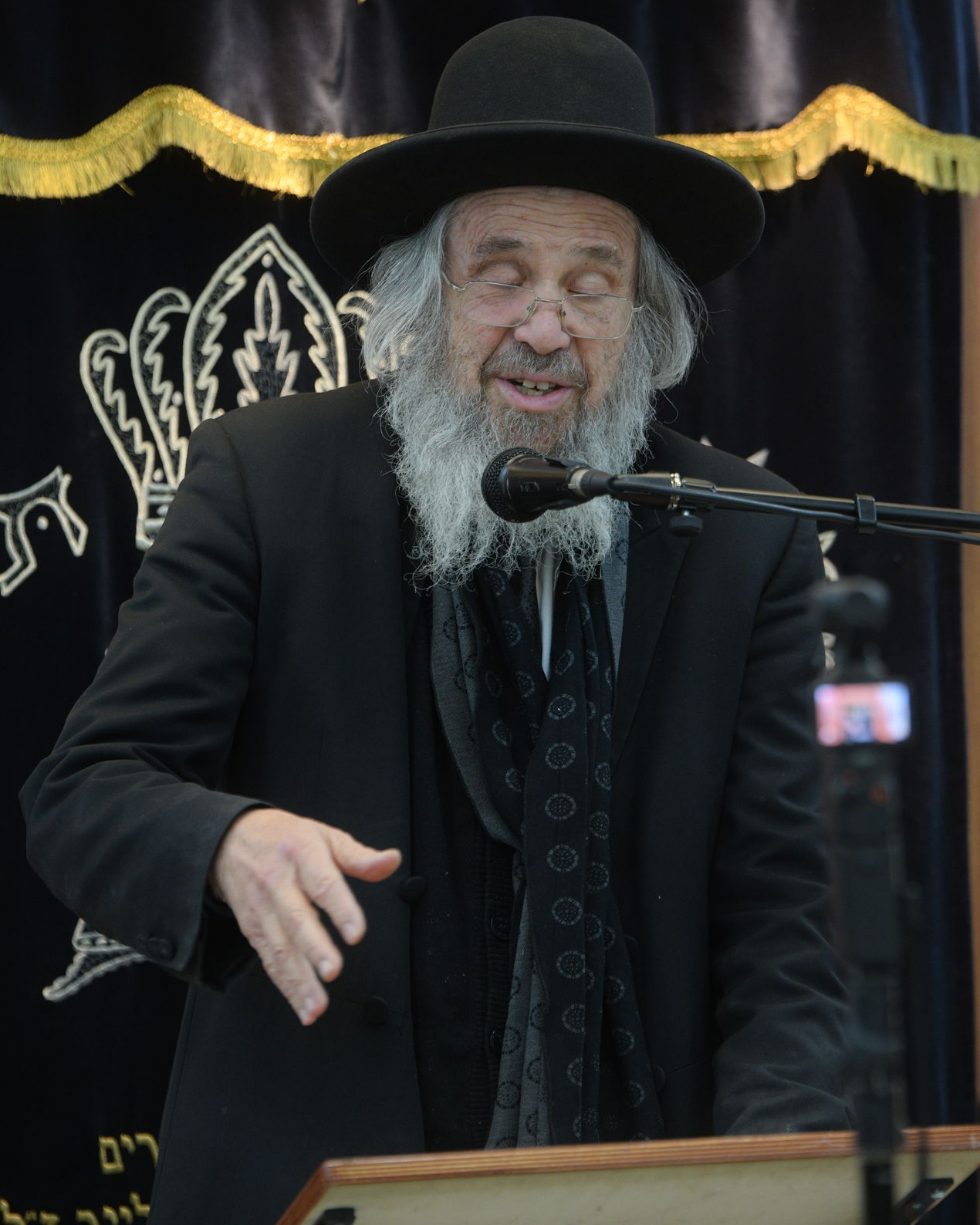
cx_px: 492
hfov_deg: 8.6
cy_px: 529
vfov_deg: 10.7
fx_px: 6527
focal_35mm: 180
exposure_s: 1/320
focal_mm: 145
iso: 1250
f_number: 4.5
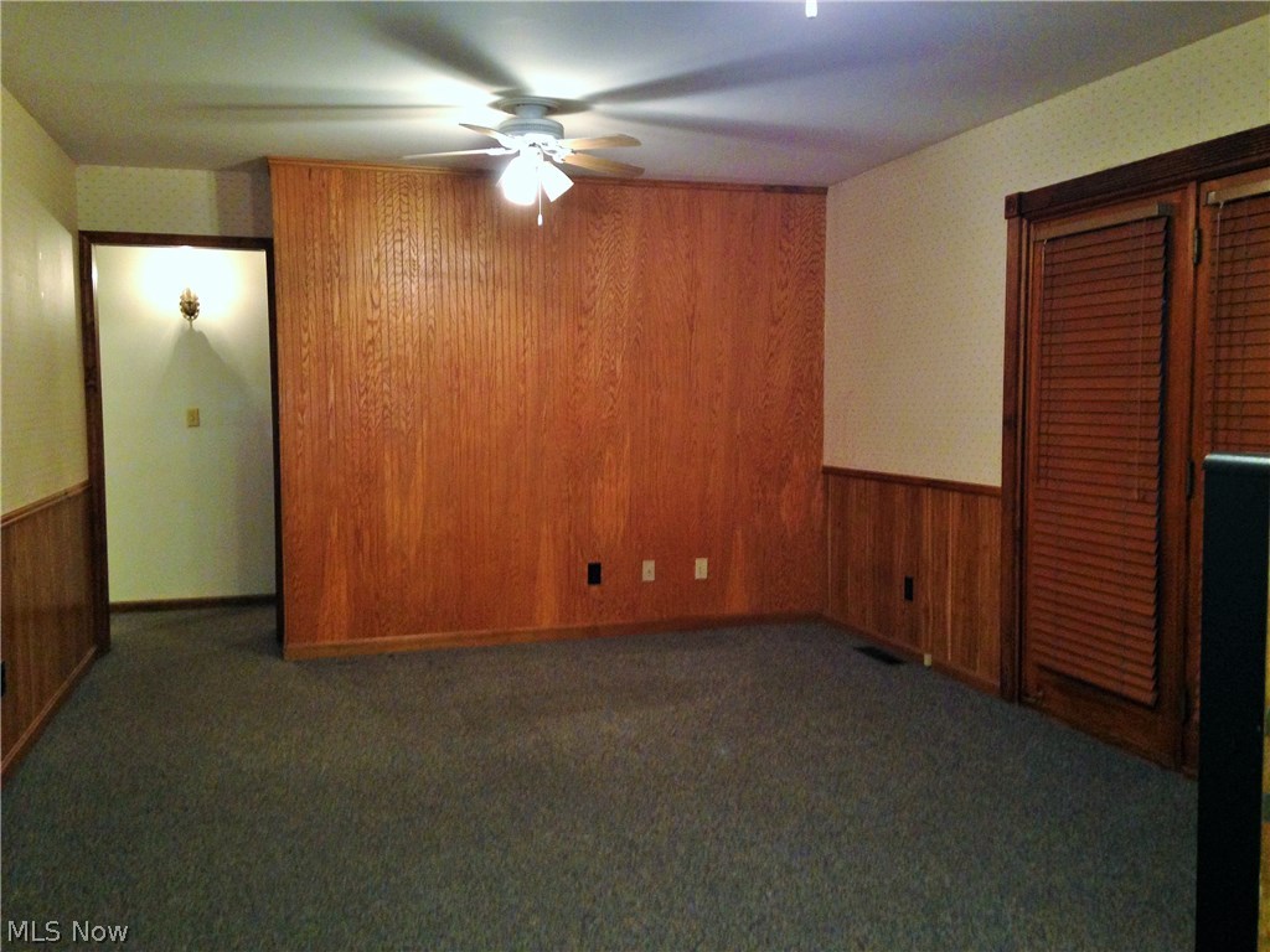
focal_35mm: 33
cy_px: 476
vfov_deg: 42.9
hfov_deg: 55.4
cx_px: 635
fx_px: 1211
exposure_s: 1/20
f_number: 2.4
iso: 160
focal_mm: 4.12
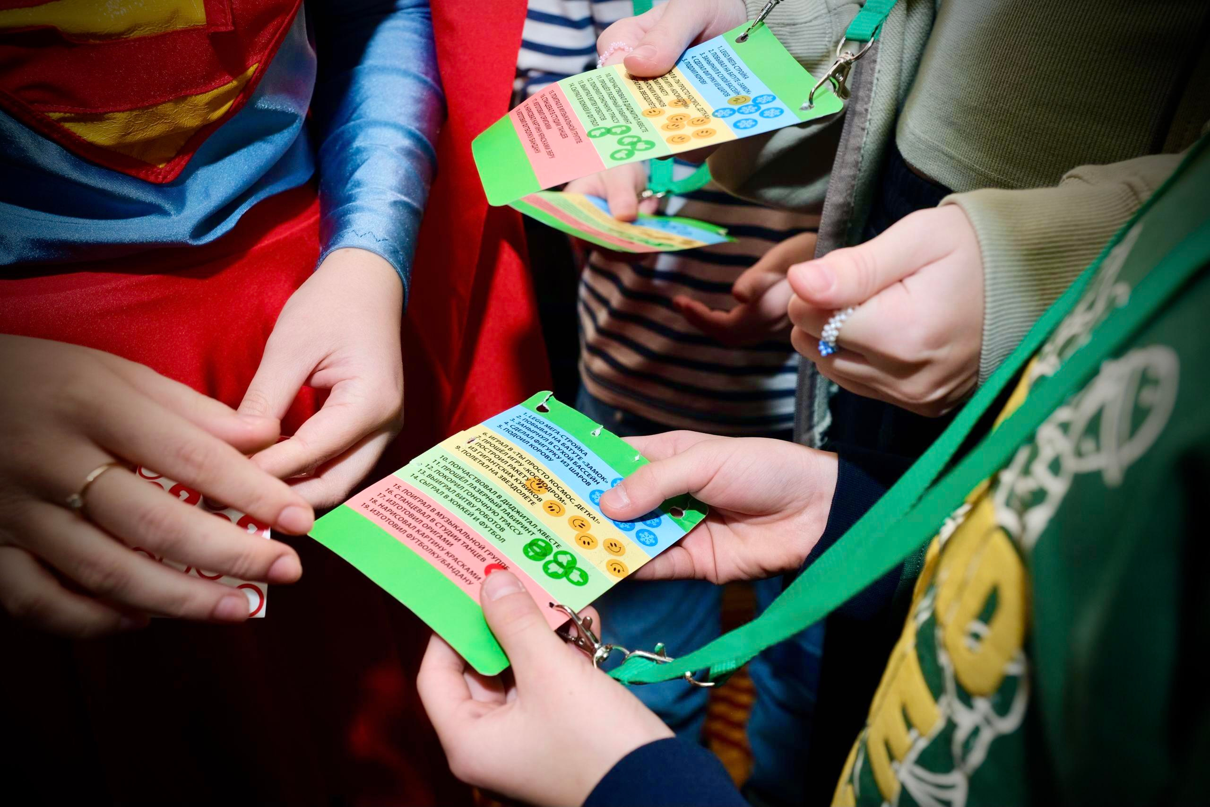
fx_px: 1109
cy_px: 404
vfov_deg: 40.0
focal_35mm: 33
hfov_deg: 57.2
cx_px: 605
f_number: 4
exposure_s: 1/250
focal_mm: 22
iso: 500
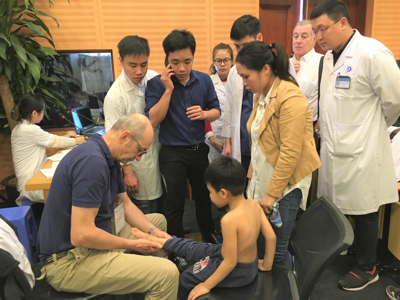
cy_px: 150
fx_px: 335
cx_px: 200
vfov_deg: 48.2
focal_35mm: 29
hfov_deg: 61.7
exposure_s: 1/33
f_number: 2.2
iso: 160
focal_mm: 4.15
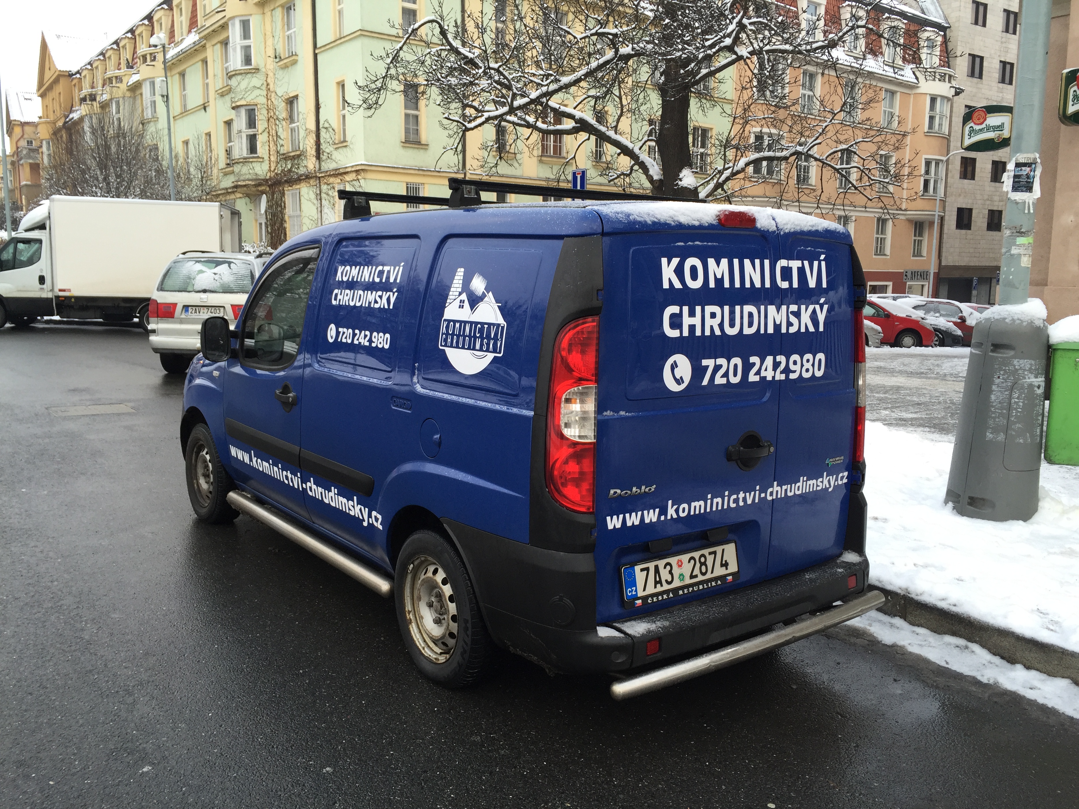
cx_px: 540
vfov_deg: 48.2
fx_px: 904
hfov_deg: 61.7
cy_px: 404
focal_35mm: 29
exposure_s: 1/100
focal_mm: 4.15
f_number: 2.2
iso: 32
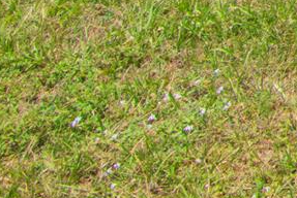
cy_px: -473
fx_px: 971
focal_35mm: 118
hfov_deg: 11.5
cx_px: 850
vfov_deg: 8.7
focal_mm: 11
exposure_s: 1/500
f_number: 11
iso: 320
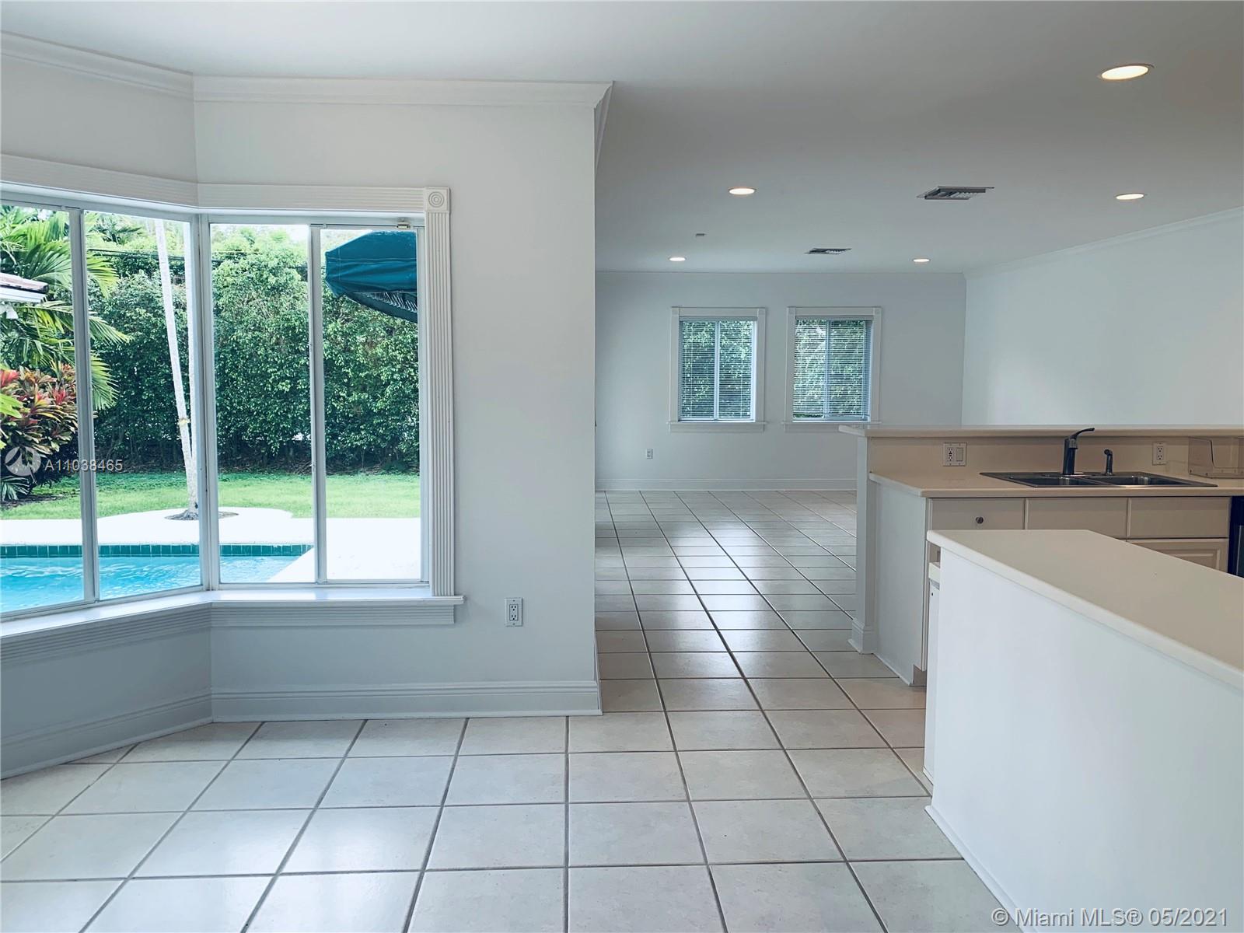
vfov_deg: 53.1
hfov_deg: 67.3
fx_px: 934
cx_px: 622
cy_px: 466
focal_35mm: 26
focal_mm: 4.25
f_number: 1.8
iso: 40
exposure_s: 1/120
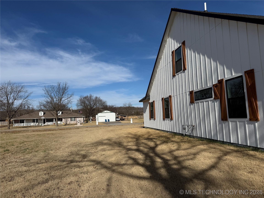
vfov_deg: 56.8
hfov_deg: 71.6
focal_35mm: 24
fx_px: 183
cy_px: 99
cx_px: 132
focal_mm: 6.76
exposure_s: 1/10309
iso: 80
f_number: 1.78
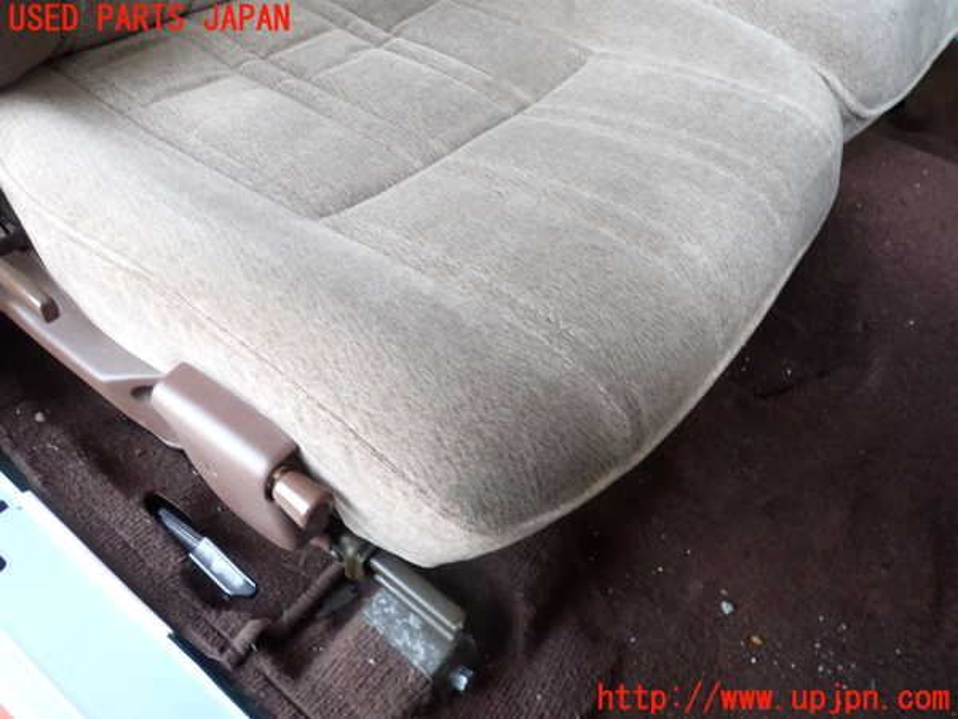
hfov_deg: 69.4
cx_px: 479
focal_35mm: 25
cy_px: 360
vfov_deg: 54.9
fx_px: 692
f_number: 2
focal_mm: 4.5
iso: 200
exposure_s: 1/50
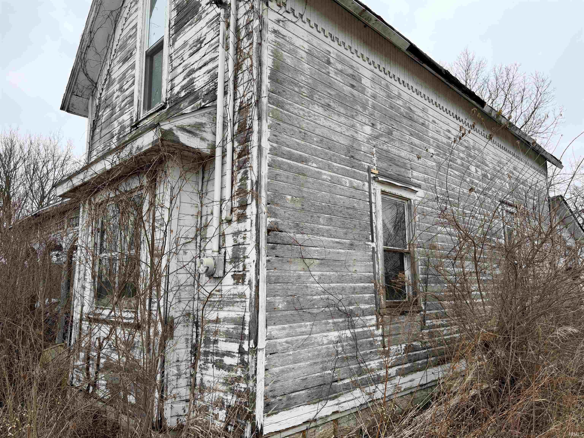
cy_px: 219
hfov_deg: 71.6
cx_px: 292
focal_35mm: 24
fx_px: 405
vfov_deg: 56.8
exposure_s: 1/134
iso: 50
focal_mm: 6.76
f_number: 1.78
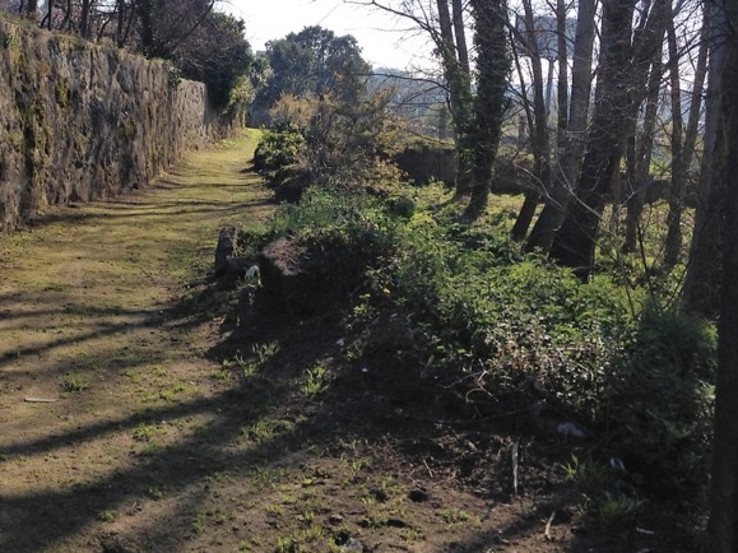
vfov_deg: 24.8
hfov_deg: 33.0
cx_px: 266
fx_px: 1236
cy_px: 117
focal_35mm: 58
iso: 50
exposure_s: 1/1493
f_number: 2.4
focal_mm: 4.28
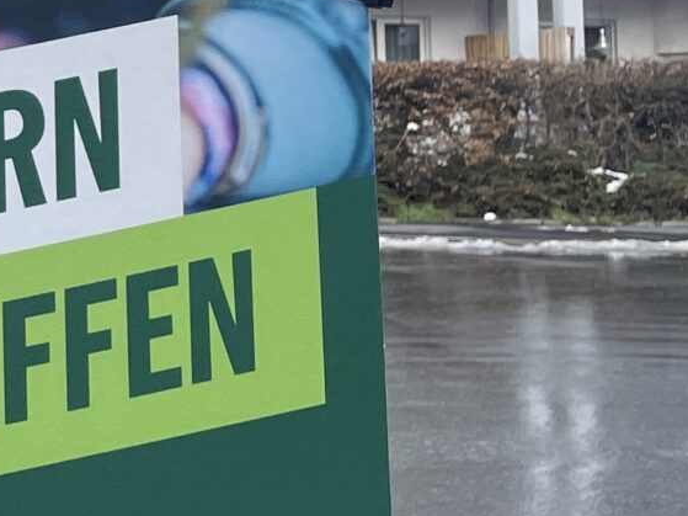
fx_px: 2365
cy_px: 7
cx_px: -705
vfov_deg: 12.3
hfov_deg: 13.9
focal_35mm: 119
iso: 32
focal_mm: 4.2
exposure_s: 1/636
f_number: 1.6
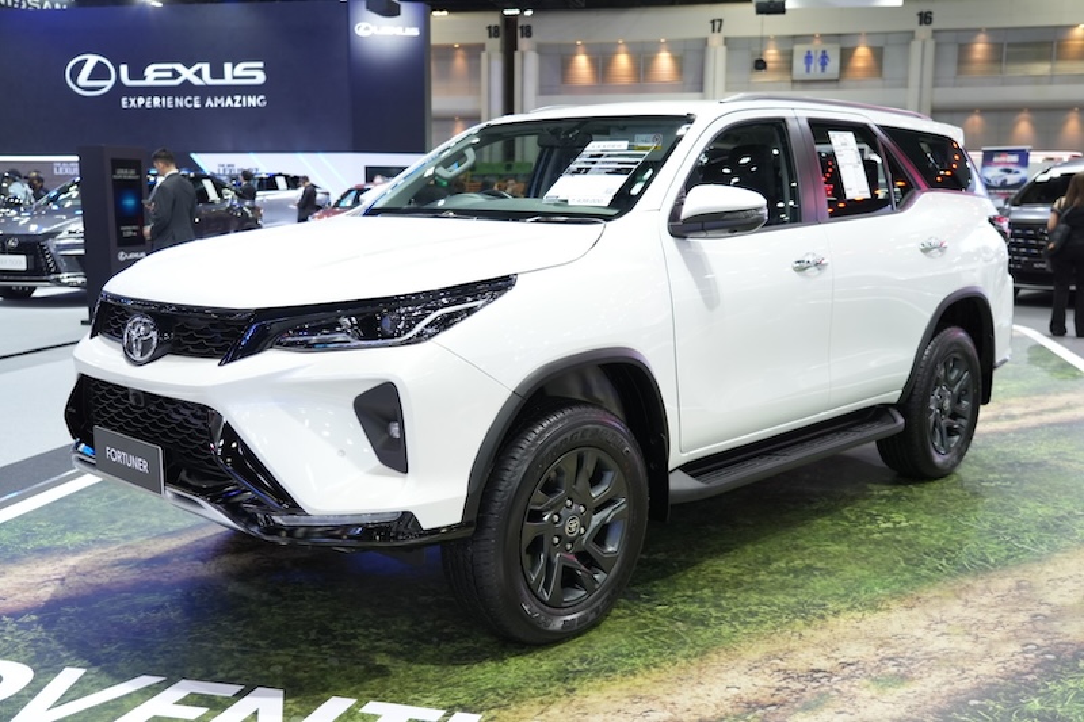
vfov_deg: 37.8
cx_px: 542
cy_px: 361
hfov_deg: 54.4
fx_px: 1054
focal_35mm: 35
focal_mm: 35
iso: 1250
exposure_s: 1/200
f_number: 4
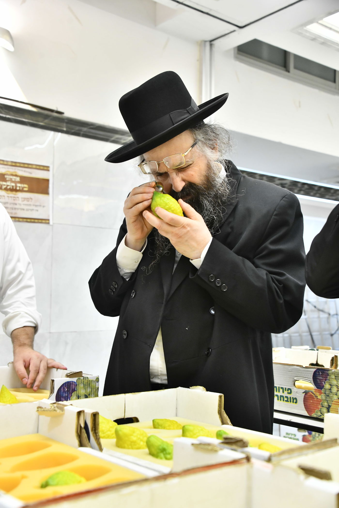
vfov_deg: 43.6
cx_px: 170
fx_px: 636
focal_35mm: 45
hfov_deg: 29.9
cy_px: 254
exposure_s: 1/100
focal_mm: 45
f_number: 5.6
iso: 2500
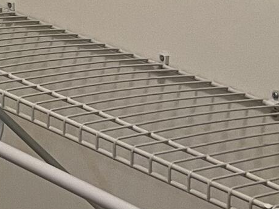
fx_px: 1370
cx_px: -487
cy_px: -236
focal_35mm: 170
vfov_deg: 8.2
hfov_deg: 9.6
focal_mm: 4.2
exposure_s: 1/60
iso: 100
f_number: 1.6
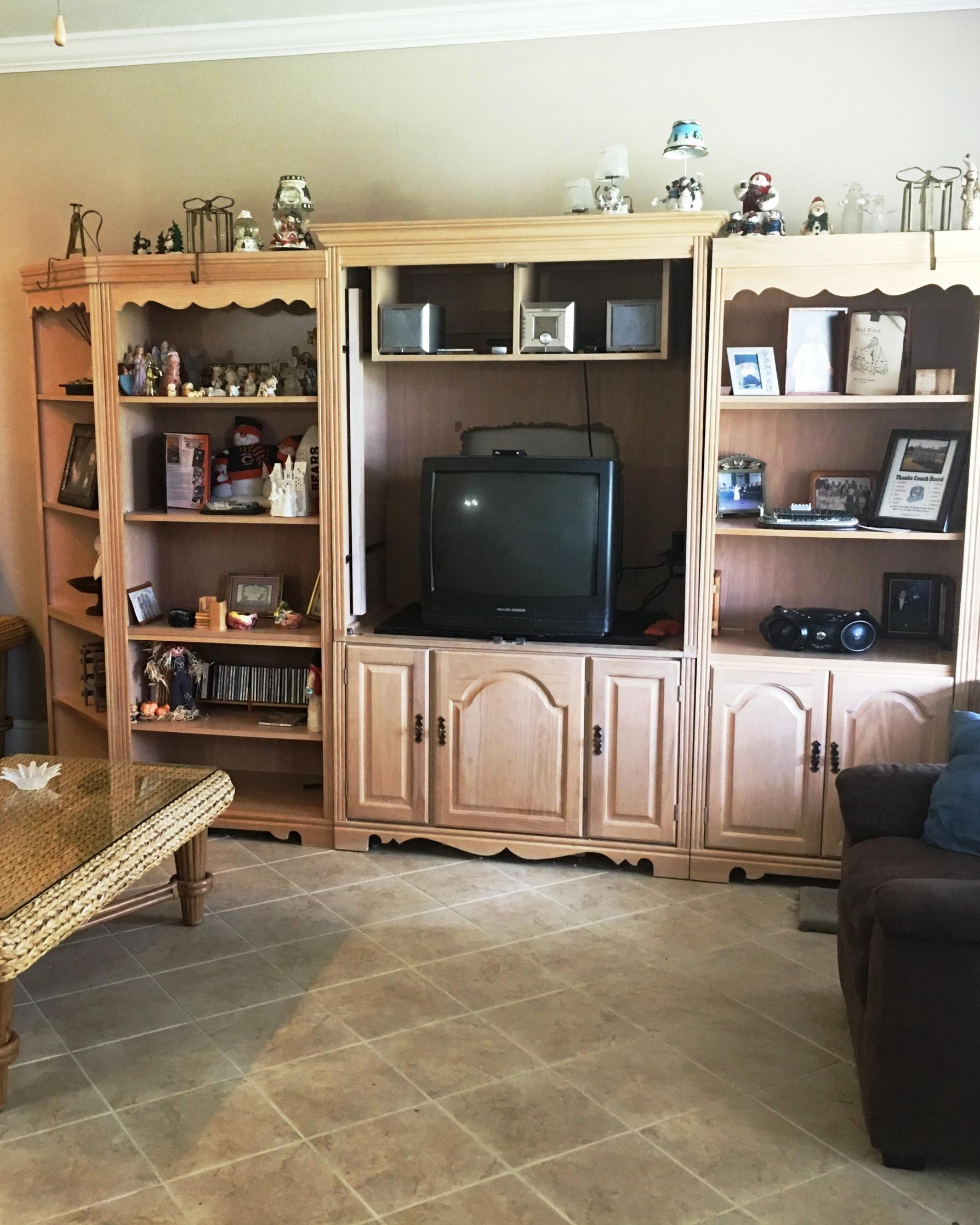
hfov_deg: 39.0
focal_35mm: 38
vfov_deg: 47.9
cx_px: 393
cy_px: 610
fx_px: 1378
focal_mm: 4.15
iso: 80
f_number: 2.2
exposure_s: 1/10
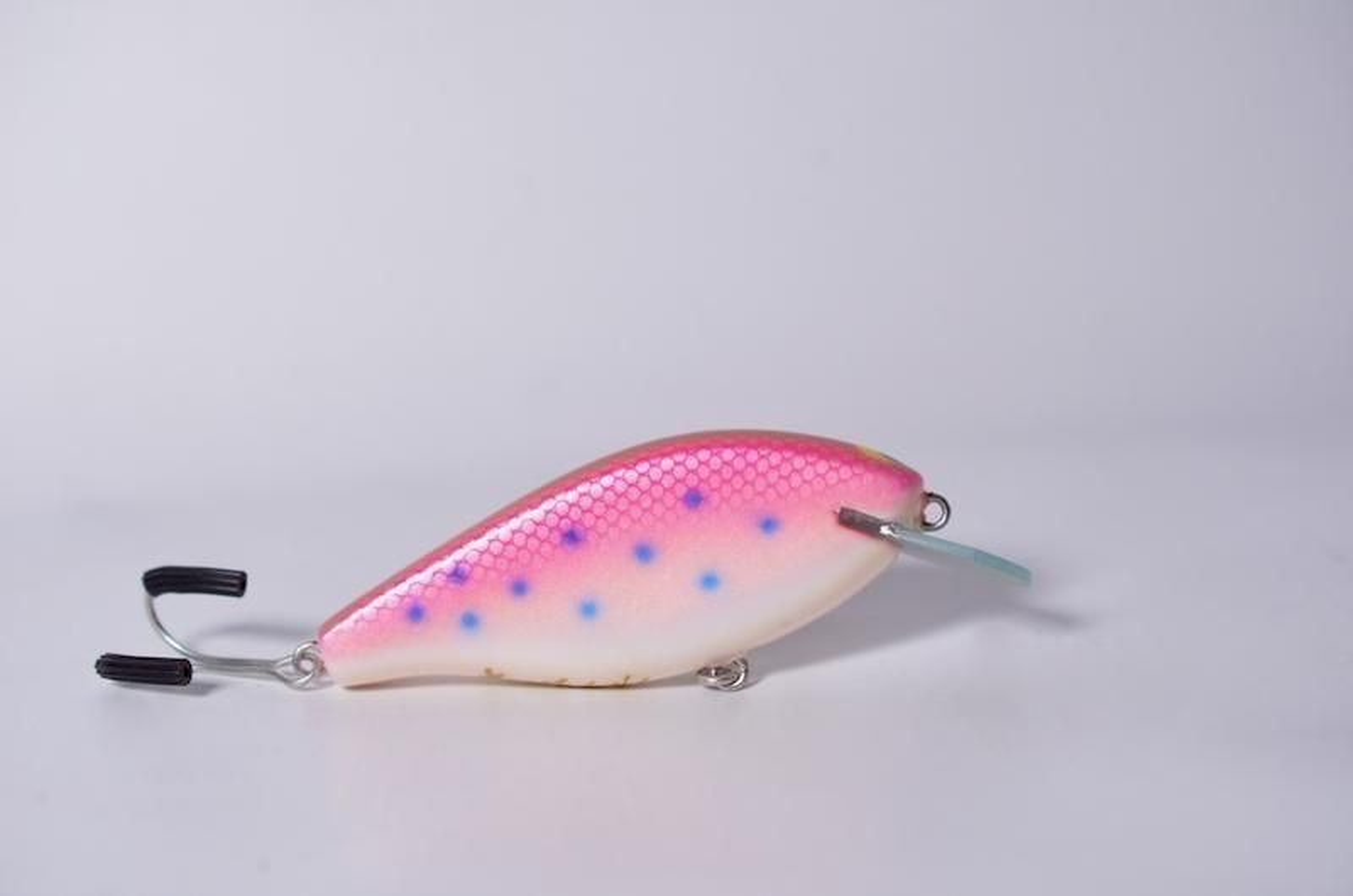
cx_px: 676
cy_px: 448
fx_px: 2250
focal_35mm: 60
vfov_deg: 22.5
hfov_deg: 33.5
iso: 800
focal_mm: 40
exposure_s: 1/100
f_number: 5
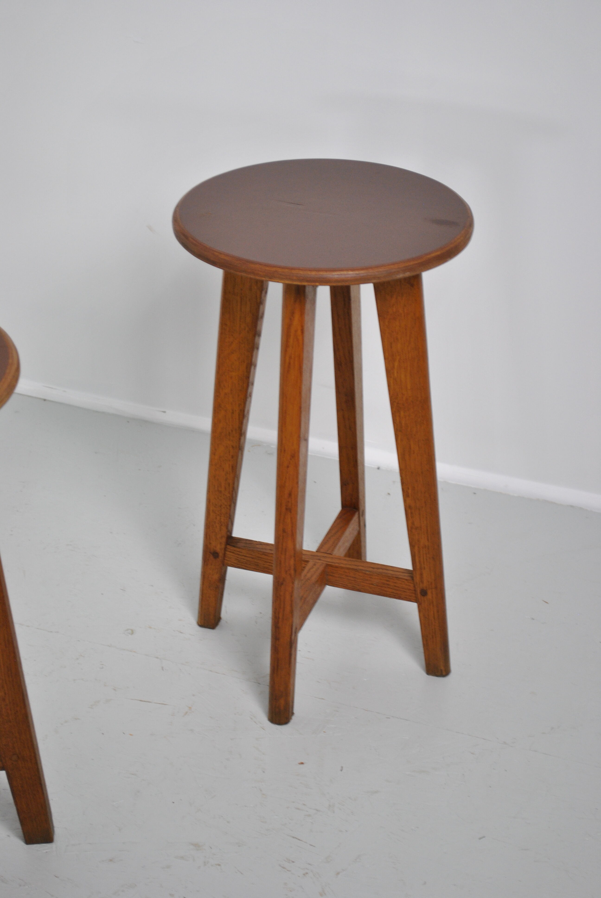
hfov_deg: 19.0
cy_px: 449
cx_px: 300
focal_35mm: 72
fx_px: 1798
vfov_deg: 28.0
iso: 400
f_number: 5.3
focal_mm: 48
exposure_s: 1/30
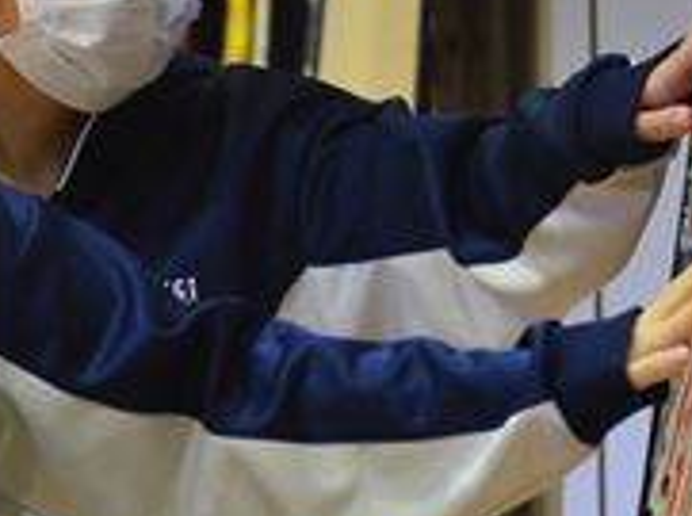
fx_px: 17497
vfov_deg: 1.7
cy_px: 155
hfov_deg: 2.3
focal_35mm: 877
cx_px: 482
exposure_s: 1/80
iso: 2500
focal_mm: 220
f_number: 5.6
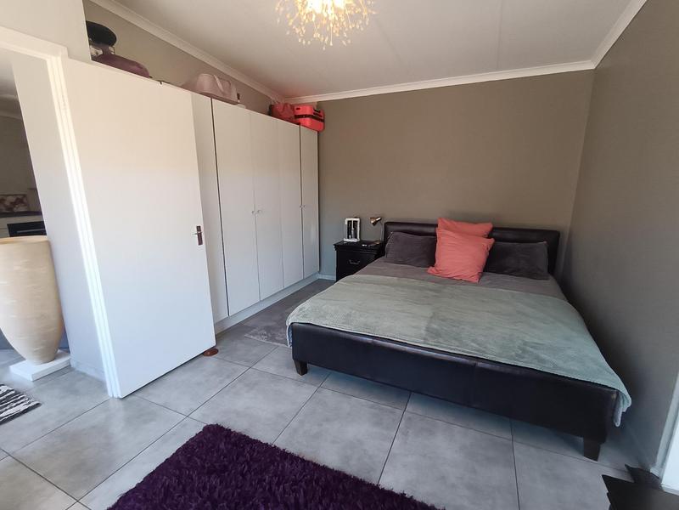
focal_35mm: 17
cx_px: 340
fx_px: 333
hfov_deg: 91.0
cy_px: 255
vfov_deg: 74.7
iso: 380
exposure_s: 1/100
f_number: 2.2
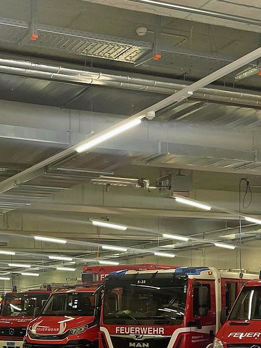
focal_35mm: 69
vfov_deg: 26.1
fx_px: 694
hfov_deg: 20.8
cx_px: 24
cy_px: 376
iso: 100
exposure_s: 1/121
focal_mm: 4.2
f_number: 1.6
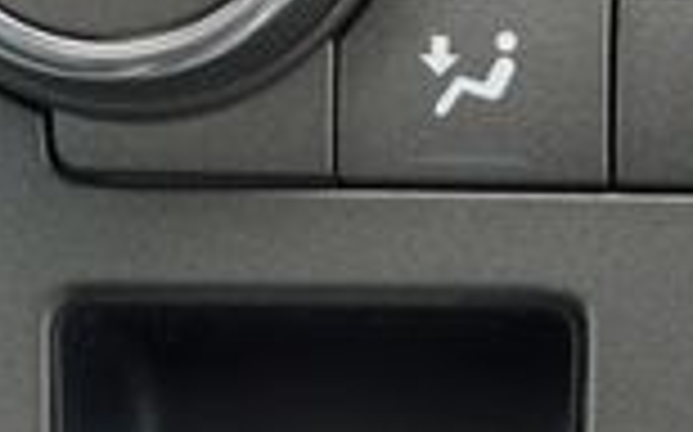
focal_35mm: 203
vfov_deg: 6.4
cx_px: 1102
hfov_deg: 10.0
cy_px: -209
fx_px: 3831
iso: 100
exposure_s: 1/60
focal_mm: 30
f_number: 4
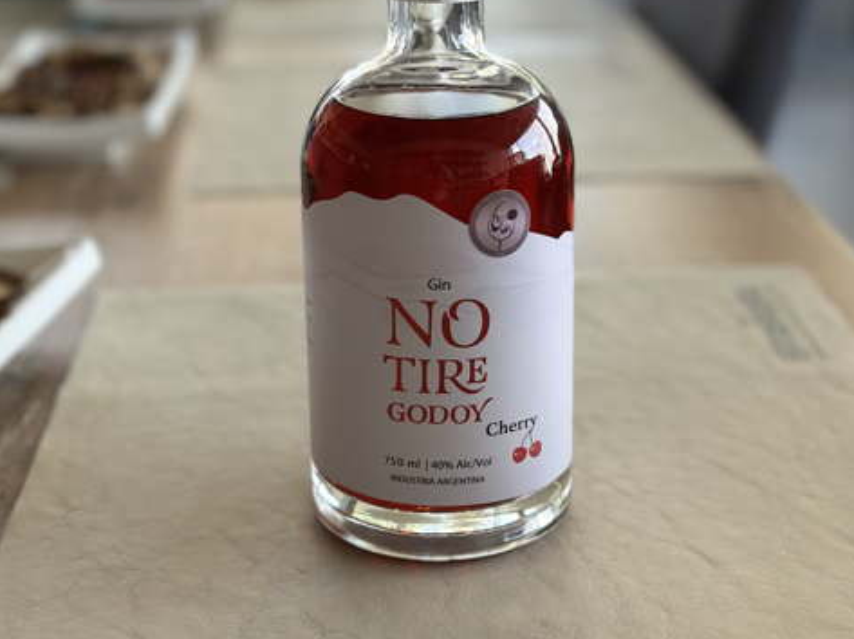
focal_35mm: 65
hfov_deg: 29.8
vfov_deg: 22.5
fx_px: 1602
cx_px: 430
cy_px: 222
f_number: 1.78
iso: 100
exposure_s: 1/172
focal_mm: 6.86
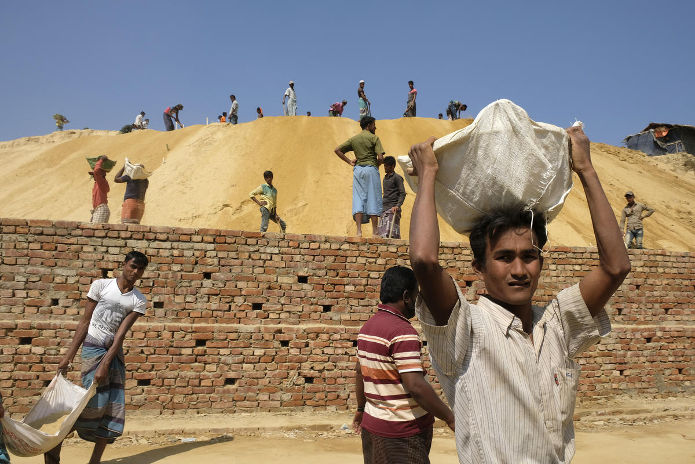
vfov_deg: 47.9
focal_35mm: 27
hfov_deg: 67.4
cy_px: 232
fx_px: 521
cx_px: 348
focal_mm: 18
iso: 200
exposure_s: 1/320
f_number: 10
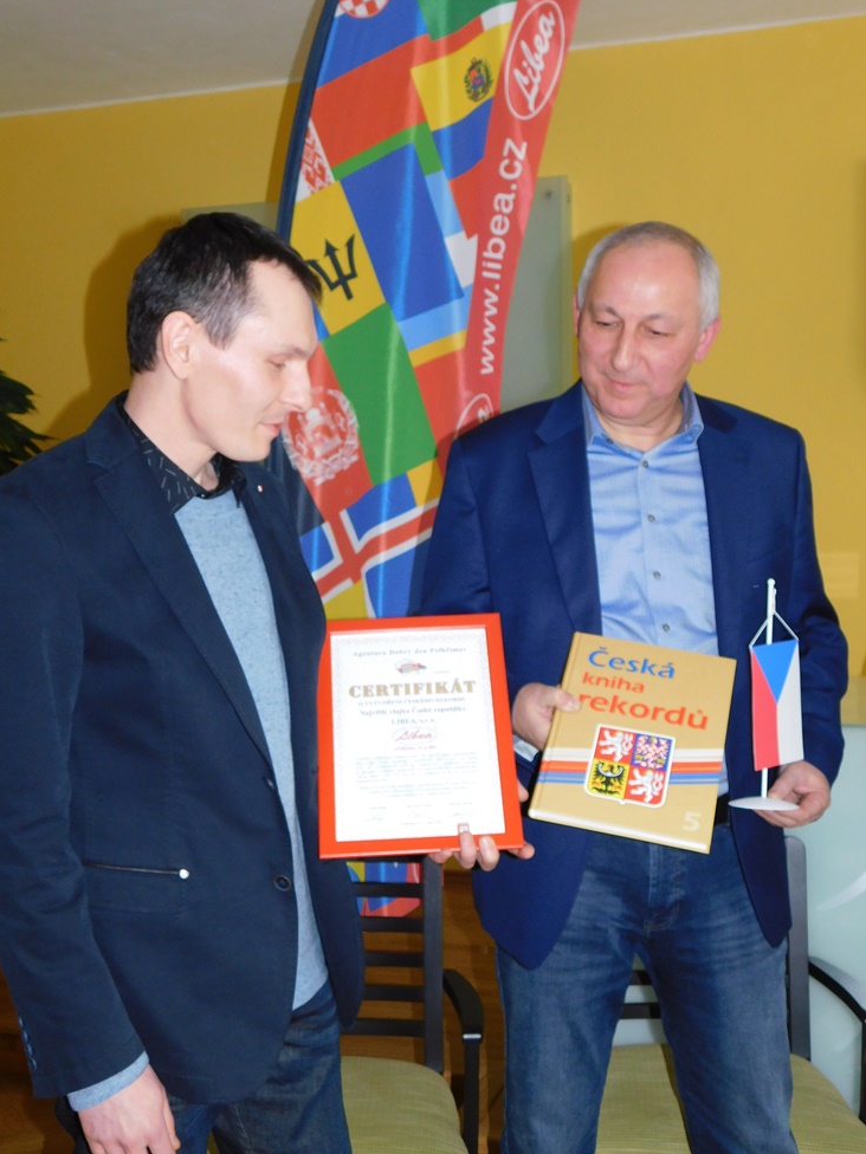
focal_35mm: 41
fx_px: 1368
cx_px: 424
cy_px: 584
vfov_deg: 45.8
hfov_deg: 35.1
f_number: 3.6
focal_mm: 7.1
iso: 200
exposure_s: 1/30
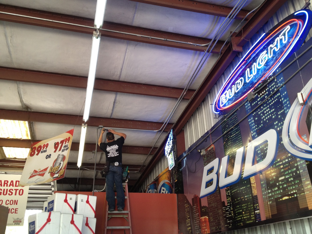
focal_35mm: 35
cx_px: 156
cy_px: 117
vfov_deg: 40.7
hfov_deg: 52.6
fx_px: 315
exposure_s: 1/24
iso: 100
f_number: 2.4
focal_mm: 4.28
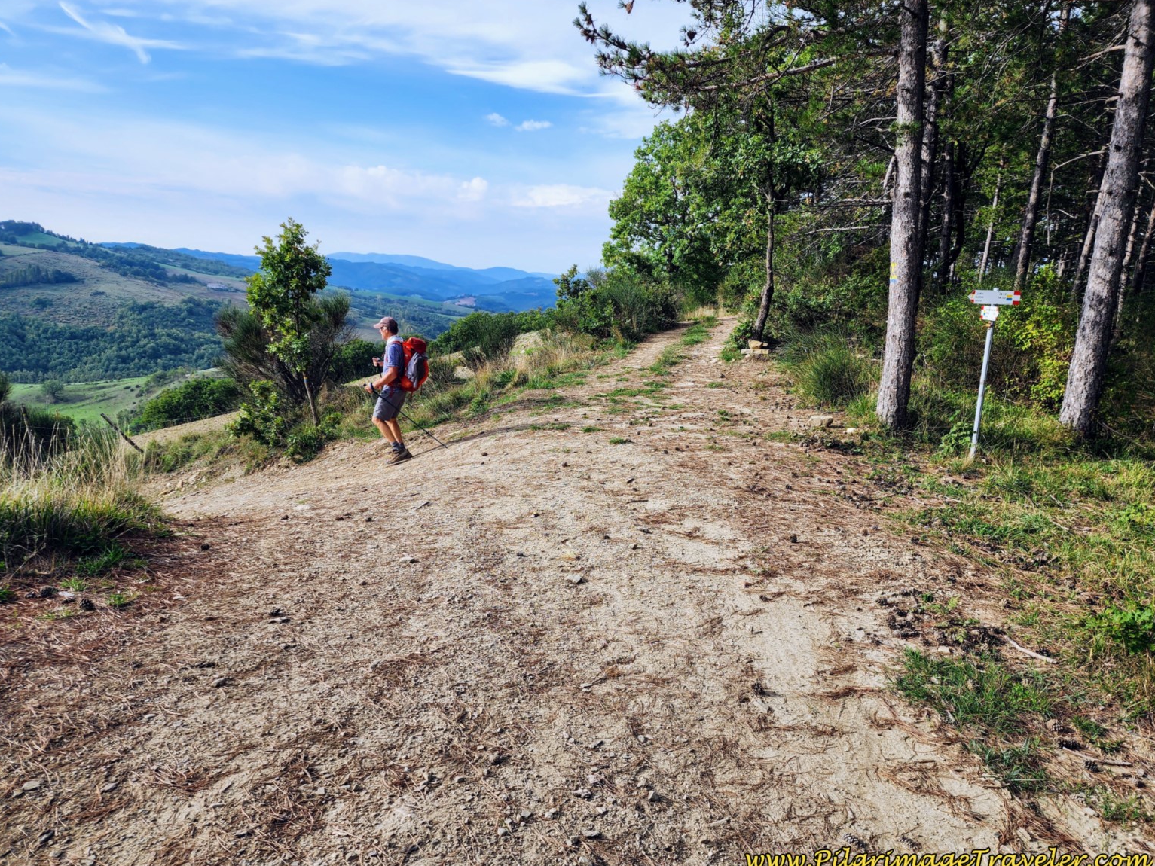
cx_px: 580
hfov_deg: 71.6
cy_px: 431
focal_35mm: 24
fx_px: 801
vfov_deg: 56.8
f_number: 1.8
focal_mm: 6.4
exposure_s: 1/551
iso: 12
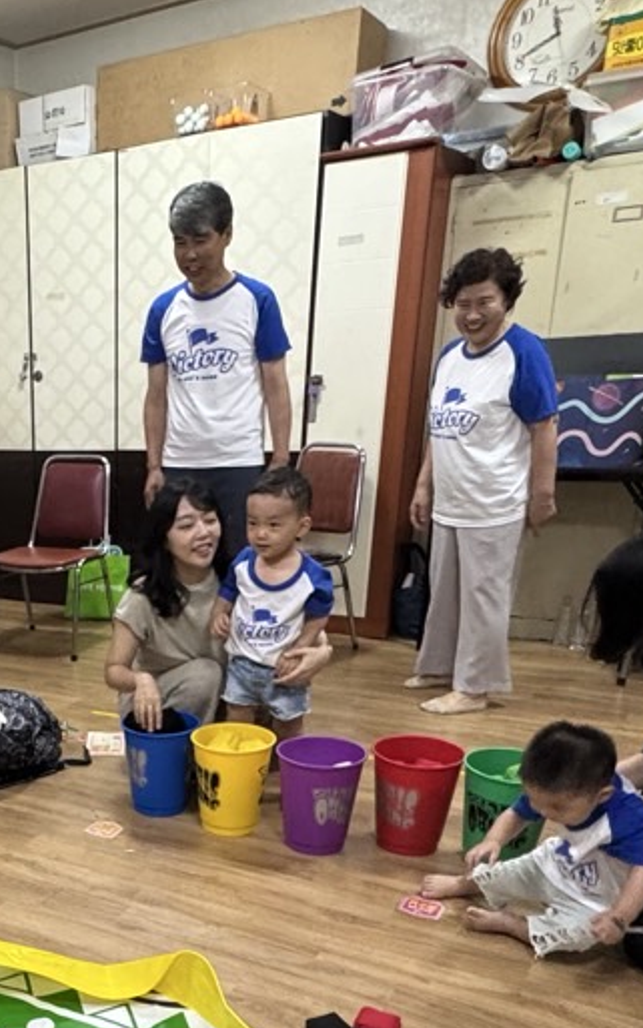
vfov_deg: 50.2
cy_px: 794
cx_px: -40
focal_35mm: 37
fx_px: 1037
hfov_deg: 31.2
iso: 320
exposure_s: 1/120
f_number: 2.2
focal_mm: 2.22
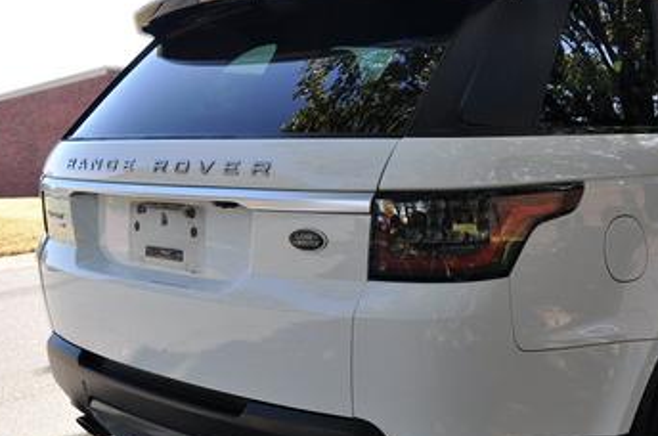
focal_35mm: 44
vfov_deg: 30.3
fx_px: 803
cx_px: 453
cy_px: 263
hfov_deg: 43.8
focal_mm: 20
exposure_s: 1/160
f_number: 6.3
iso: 200
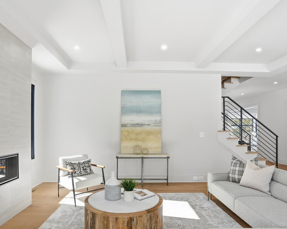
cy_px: 137
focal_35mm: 22
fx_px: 187
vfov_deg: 62.6
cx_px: 134
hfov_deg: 75.0
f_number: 8
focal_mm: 16
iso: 400
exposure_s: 1/500
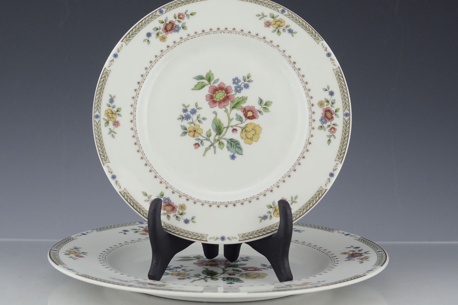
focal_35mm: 94
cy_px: 154
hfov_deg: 21.7
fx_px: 1196
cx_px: 224
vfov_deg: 14.6
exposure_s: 1/125
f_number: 5.6
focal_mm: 50
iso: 800
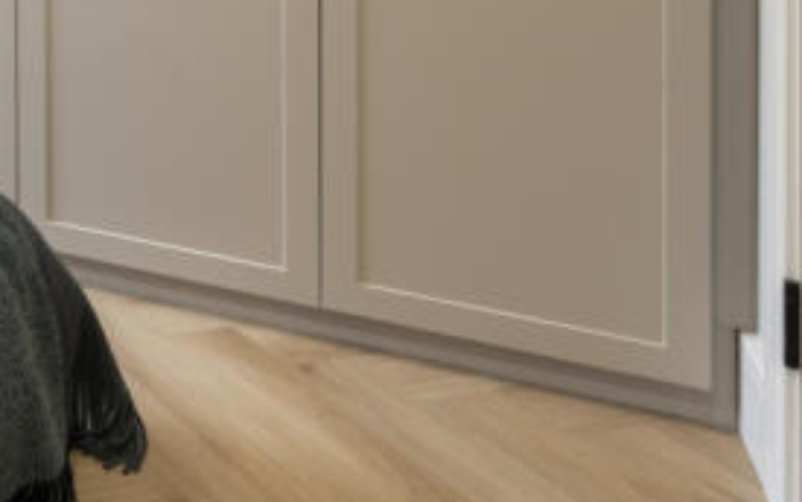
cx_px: -318
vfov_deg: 20.7
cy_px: -258
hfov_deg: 28.7
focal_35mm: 53
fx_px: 1159
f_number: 16
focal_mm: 14
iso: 200
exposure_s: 2.5
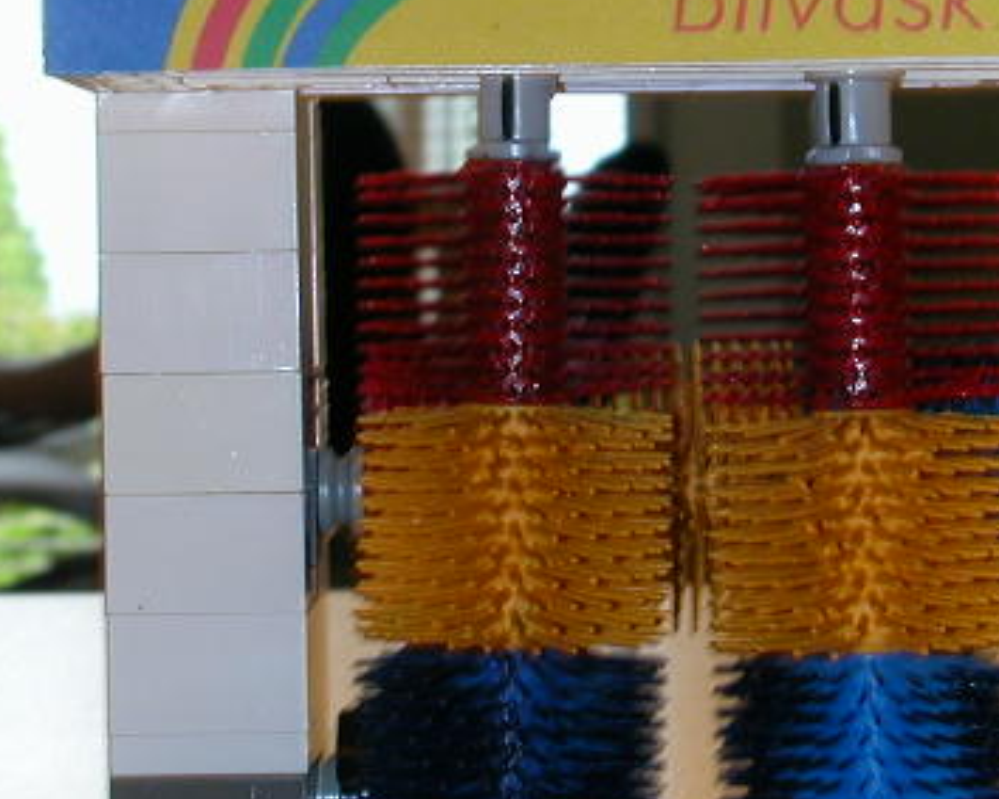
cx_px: 703
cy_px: 384
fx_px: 3340
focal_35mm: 113
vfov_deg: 13.6
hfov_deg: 17.0
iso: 100
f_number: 5.9
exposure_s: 1/30
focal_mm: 9.7
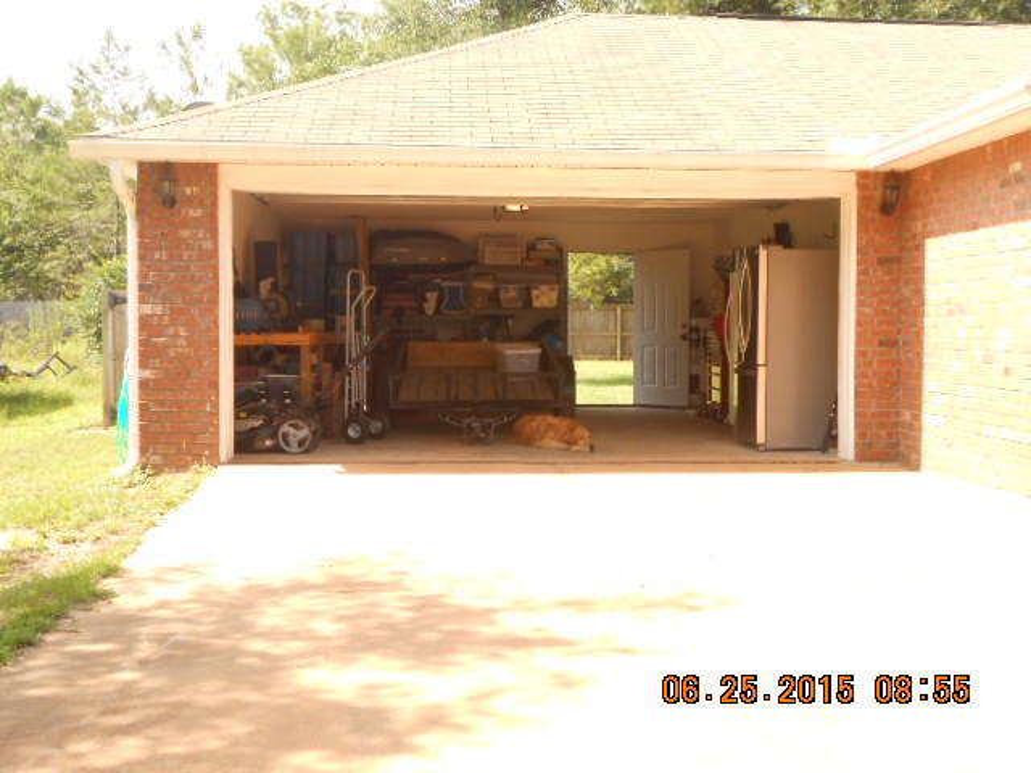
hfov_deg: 42.9
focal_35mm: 44
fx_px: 1310
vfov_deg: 32.9
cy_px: 386
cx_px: 516
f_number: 4.5
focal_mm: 7.8
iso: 80
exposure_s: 1/100
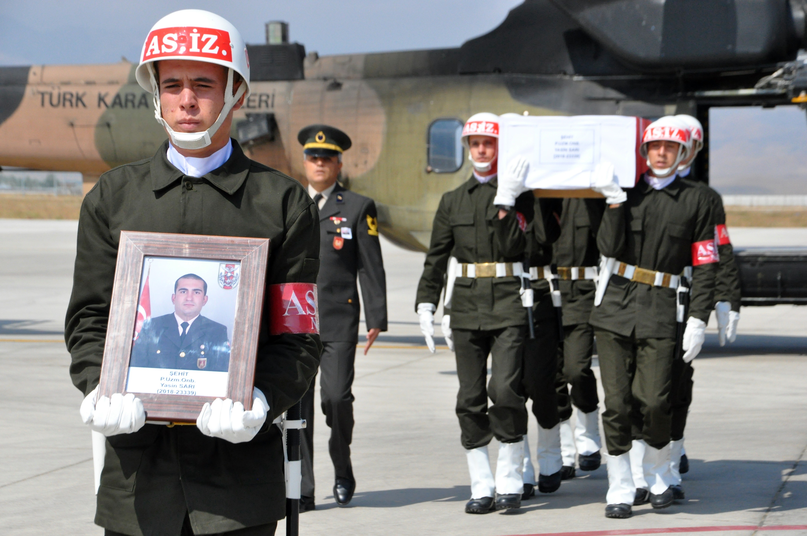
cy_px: 268
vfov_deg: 9.3
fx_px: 3291
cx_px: 404
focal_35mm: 147
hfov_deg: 14.0
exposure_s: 1/2000
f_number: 11
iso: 1250
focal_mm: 98
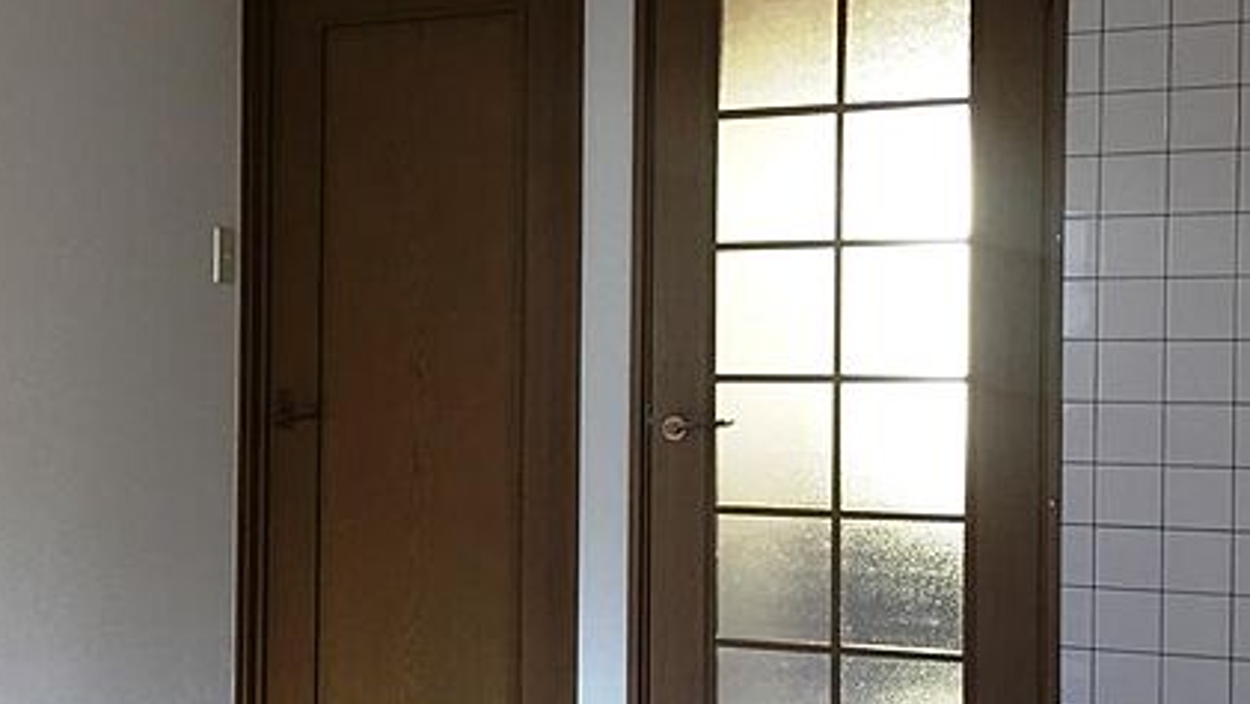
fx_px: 1591
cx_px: 457
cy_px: 401
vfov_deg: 24.9
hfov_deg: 42.5
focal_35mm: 48
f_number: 2.2
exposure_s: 1/30
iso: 80
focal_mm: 4.15
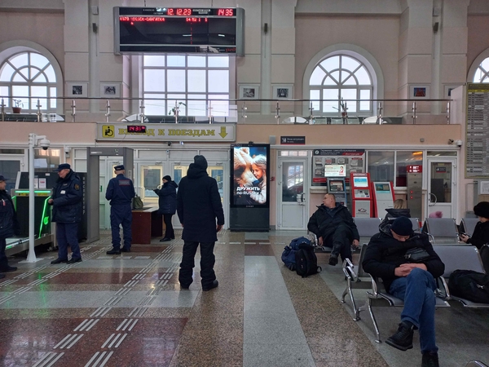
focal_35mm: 25
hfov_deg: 69.4
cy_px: 184
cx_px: 244
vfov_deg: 54.9
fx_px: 353
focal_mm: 4.6
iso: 160
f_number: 1.8
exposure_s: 1/50
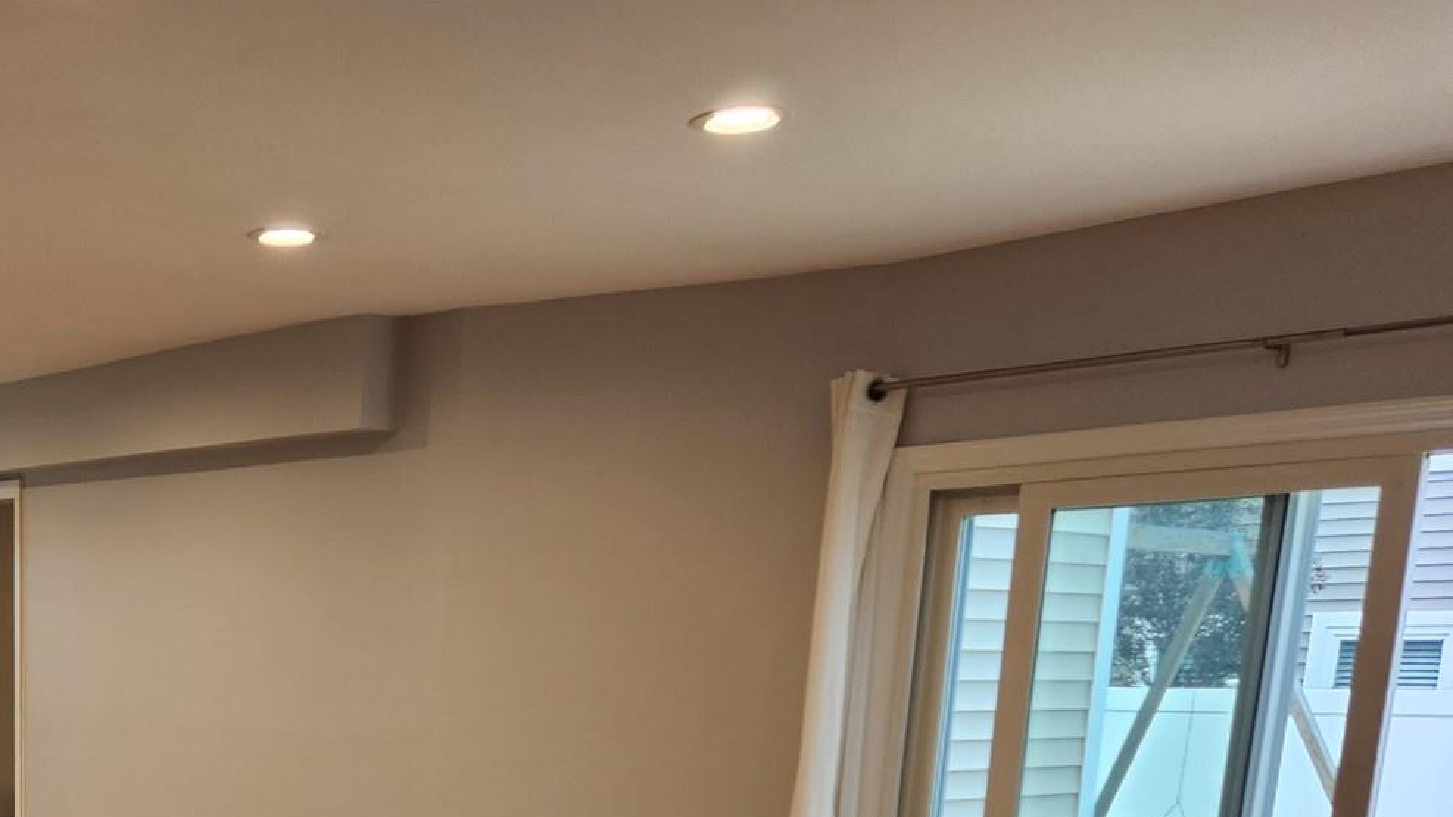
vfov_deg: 20.6
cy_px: 1122
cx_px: 171
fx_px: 2003
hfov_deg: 37.5
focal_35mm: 52
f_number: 1.8
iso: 80
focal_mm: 5.4
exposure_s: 1/120
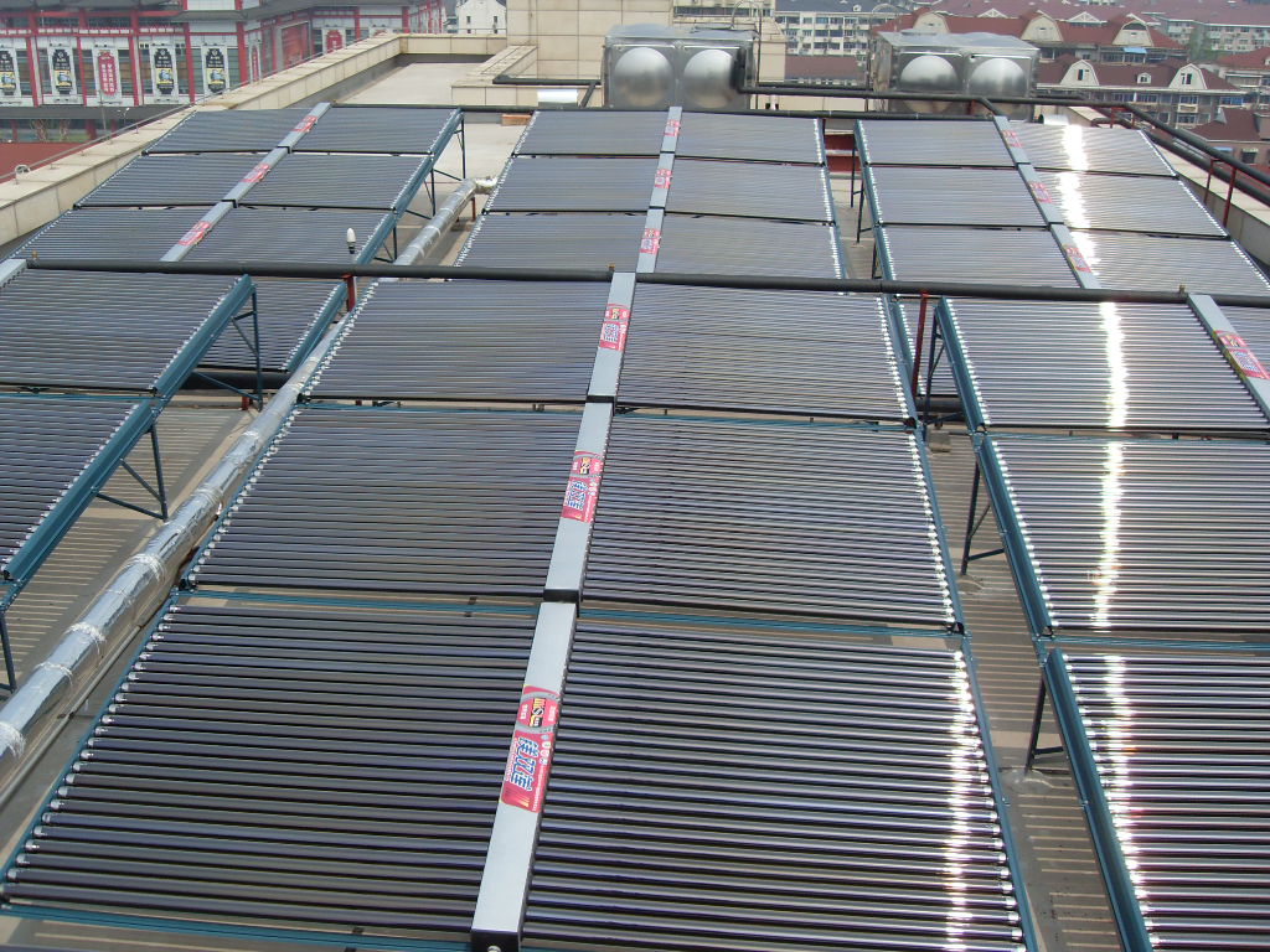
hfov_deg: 50.1
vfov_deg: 38.7
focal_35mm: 37
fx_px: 1357
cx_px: 635
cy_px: 476
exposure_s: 1/350
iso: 80
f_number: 7
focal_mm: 6.3
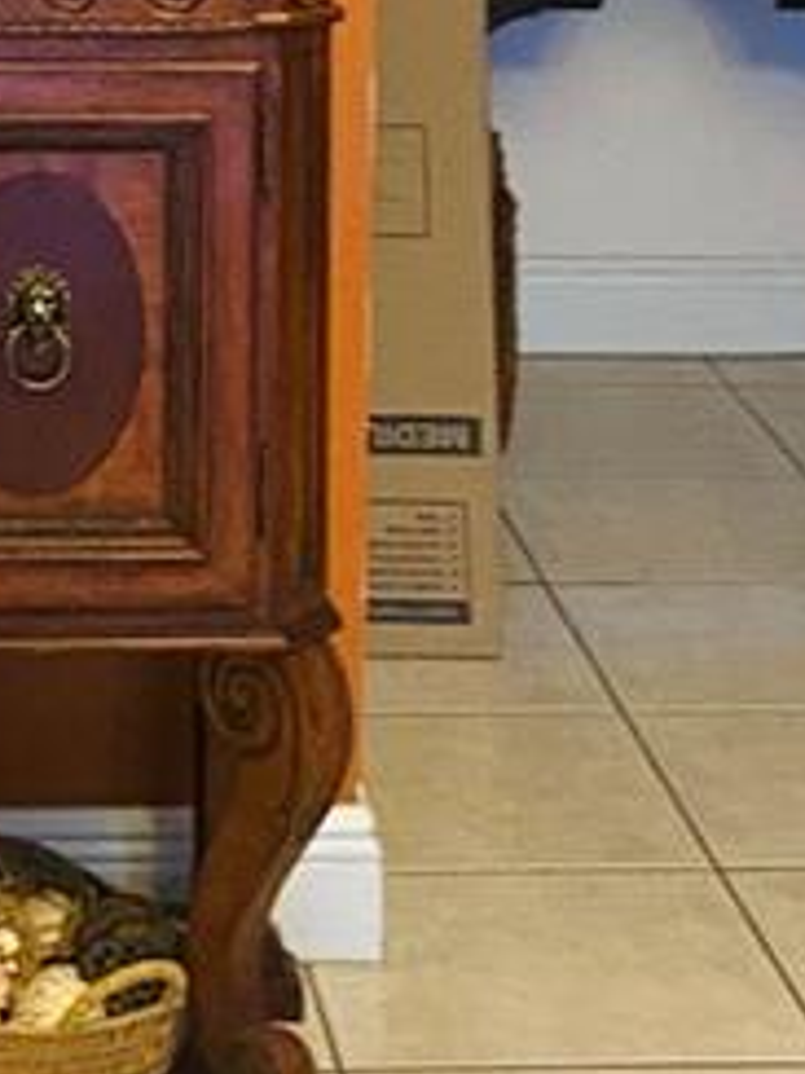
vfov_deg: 14.8
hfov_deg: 11.4
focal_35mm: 128
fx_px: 3969
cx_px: -132
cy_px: -255
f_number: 1.8
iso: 400
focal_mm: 4.25
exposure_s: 1/40
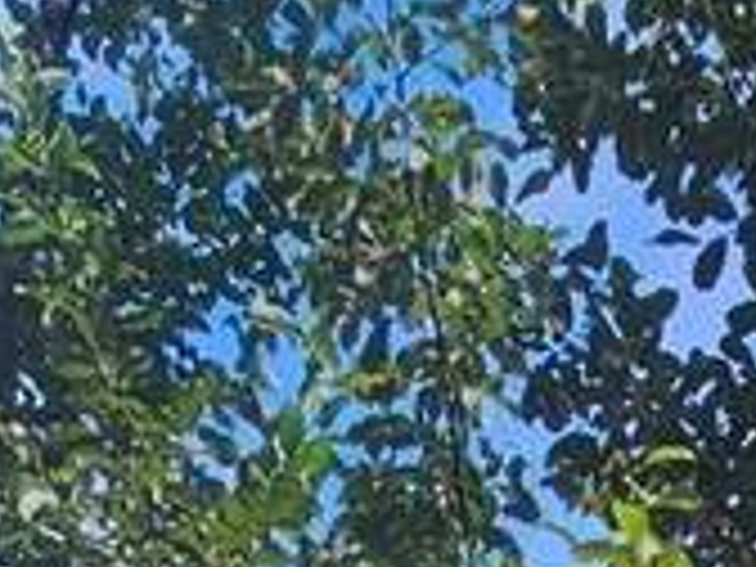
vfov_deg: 9.6
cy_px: 1922
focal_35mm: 99
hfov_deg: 19.4
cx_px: 698
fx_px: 2162
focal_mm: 2.2
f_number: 2.2
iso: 50
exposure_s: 1/841
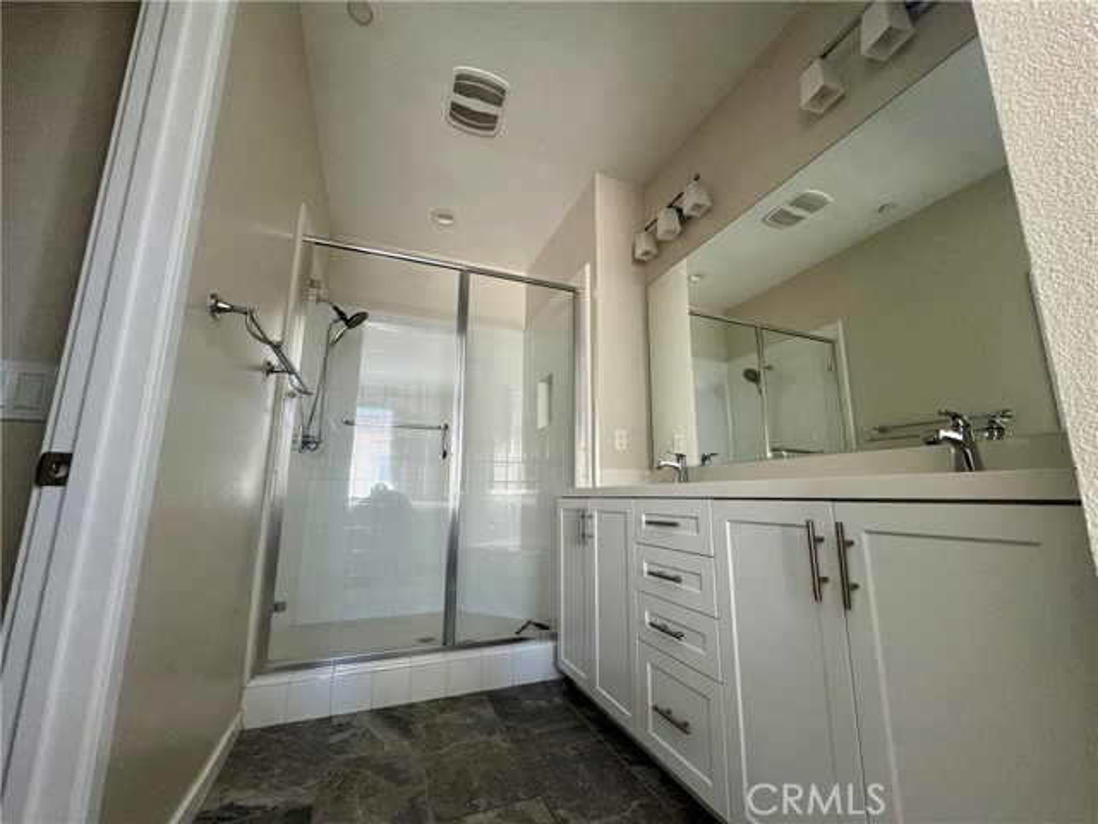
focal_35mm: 14
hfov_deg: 102.1
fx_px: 444
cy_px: 412
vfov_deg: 85.7
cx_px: 549
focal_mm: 2.22
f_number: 2.2
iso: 640
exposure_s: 1/60
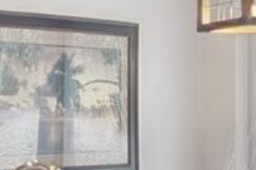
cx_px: -176
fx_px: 944
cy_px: 121
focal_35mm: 133
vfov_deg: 10.3
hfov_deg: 14.0
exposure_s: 1/40
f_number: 8
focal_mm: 17
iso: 160
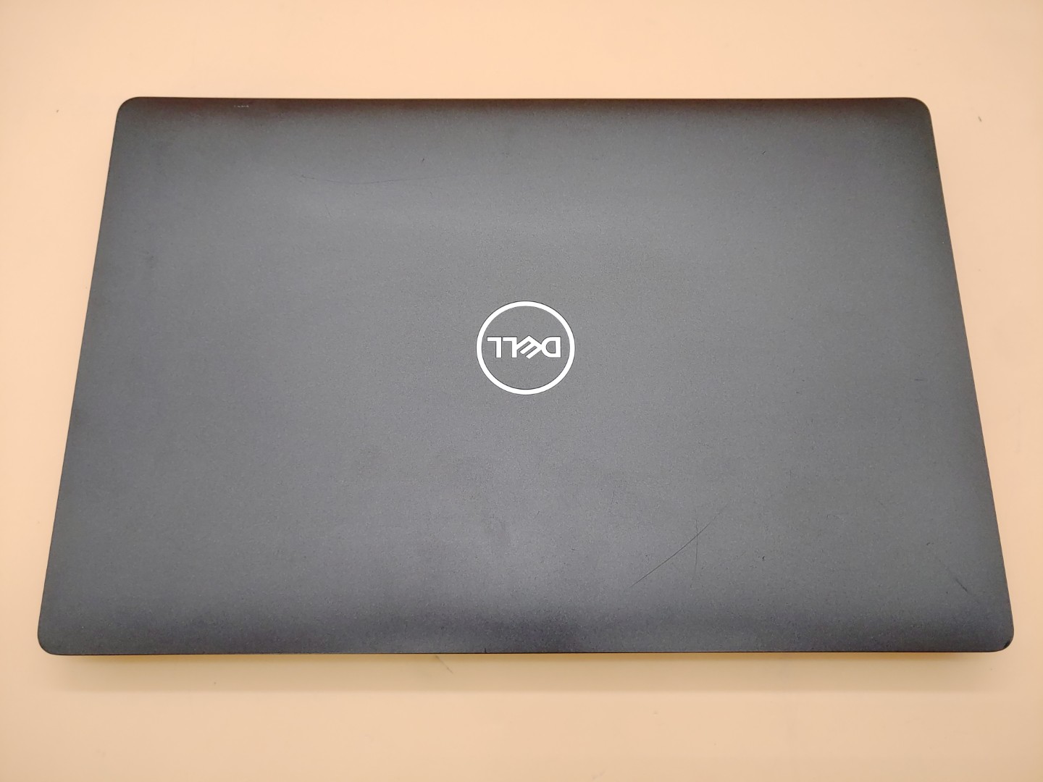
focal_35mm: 26
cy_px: 391
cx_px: 522
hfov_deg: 67.3
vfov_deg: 53.1
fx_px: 783
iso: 50
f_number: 1.8
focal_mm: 4.36
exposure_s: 1/120
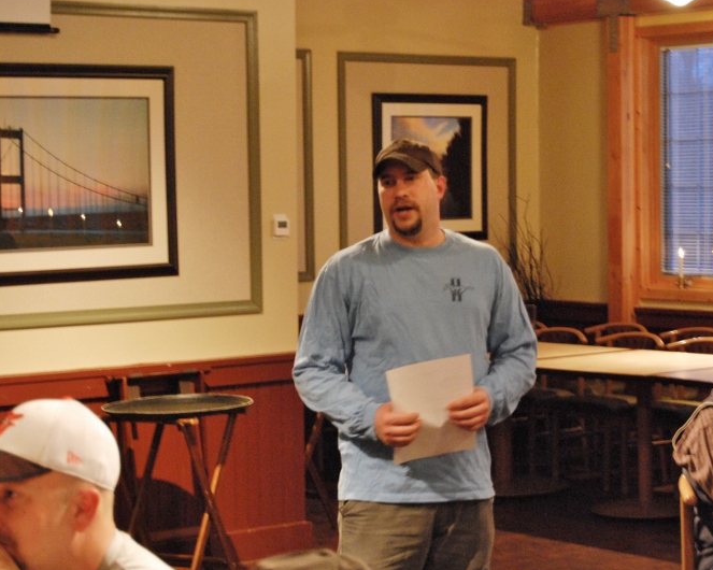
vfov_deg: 16.4
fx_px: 1974
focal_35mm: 94
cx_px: 428
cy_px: 285
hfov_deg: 20.5
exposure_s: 1/10
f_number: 5.6
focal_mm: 55
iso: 1600
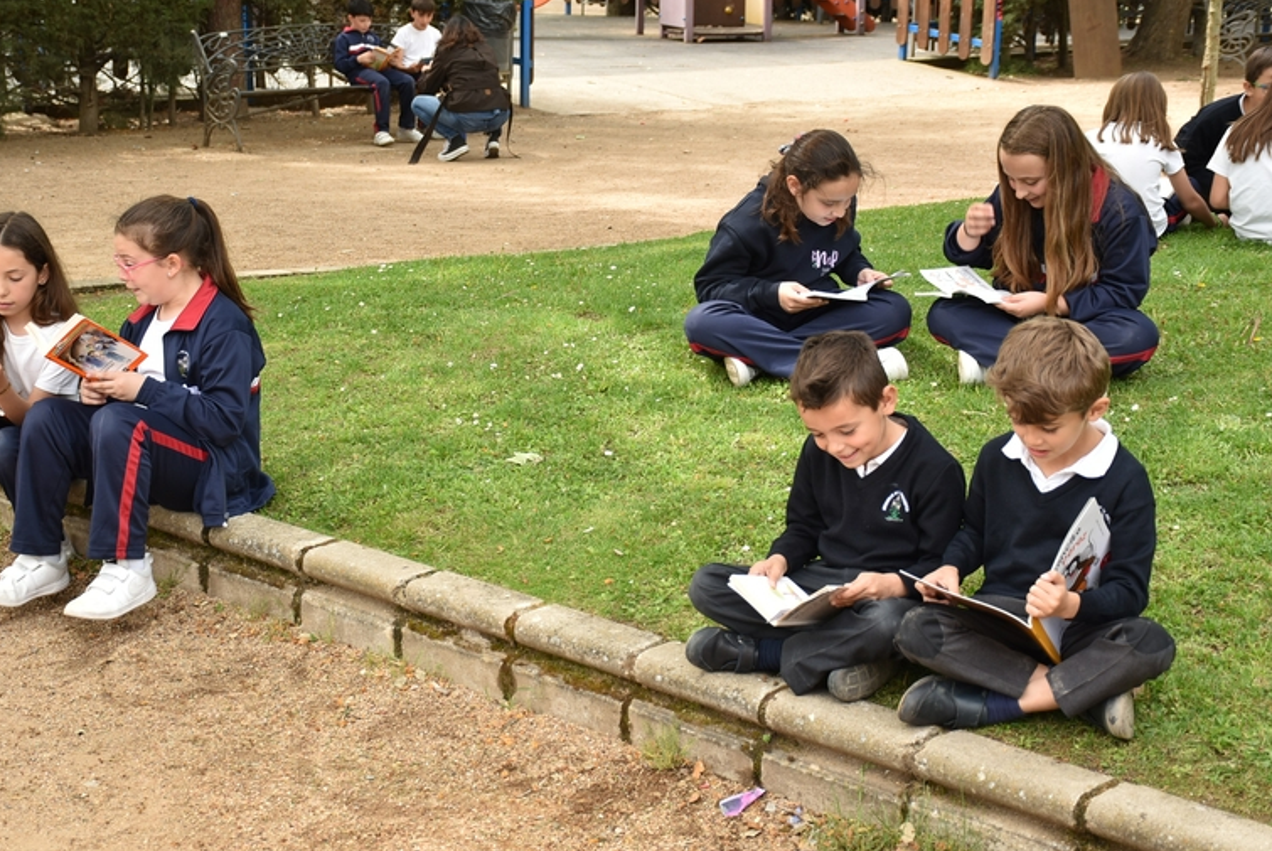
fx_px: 2214
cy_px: 352
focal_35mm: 63
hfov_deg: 32.0
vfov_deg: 21.7
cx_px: 531
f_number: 4.2
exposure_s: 1/125
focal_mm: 35
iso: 100
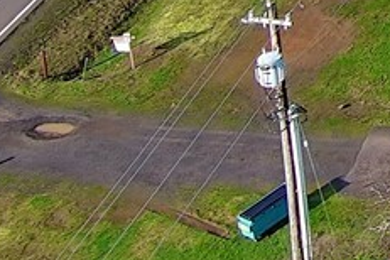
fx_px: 2307
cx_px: 1169
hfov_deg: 8.2
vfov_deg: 5.7
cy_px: -683
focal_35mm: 213
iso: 100
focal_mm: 10.57
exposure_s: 1/843
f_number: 2.8
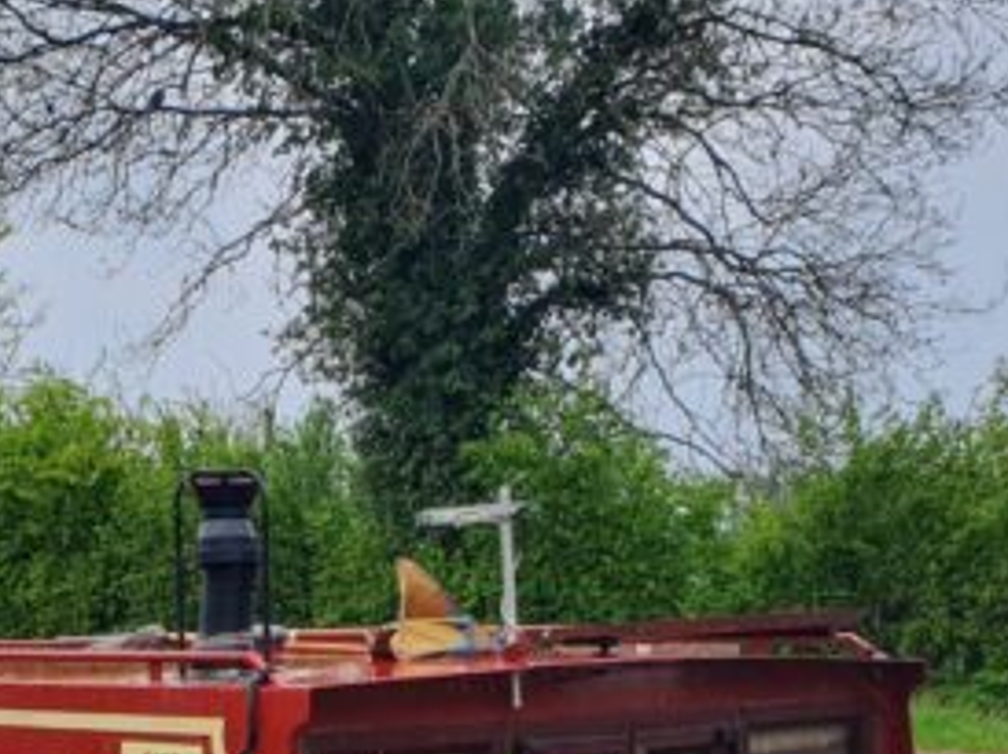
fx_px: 2124
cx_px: 269
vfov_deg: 19.2
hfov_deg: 26.4
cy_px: 868
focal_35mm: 73
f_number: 2.4
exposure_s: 1/346
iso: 50
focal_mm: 4.32
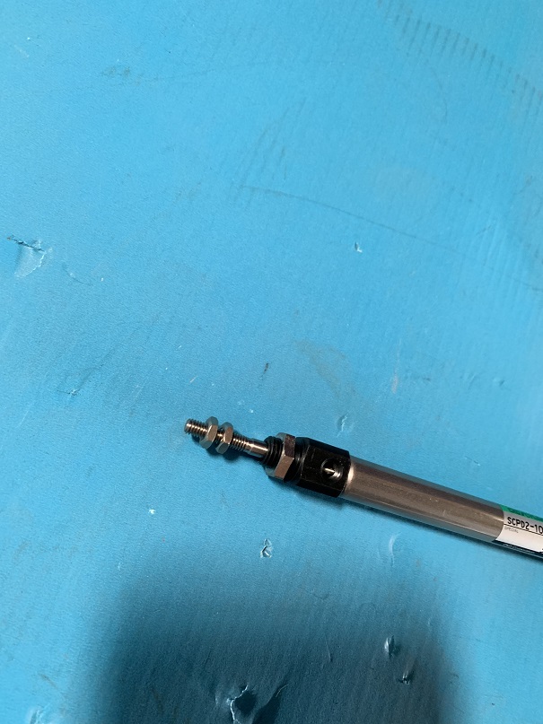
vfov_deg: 67.3
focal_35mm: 26
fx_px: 544
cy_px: 362
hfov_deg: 53.1
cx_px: 272
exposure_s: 1/60
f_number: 1.8
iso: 250
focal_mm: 4.25
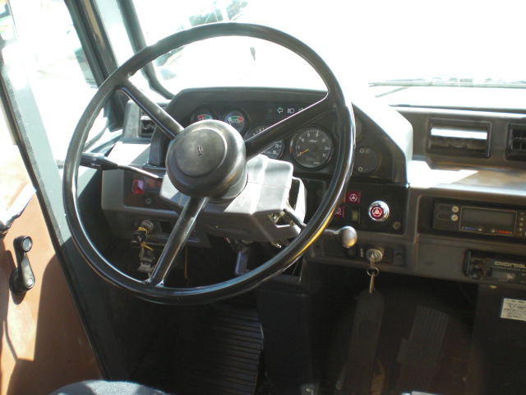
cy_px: 198
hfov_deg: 49.0
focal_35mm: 38
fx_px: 577
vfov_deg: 37.7
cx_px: 263
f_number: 3.1
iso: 200
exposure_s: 1/125
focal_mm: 6.3
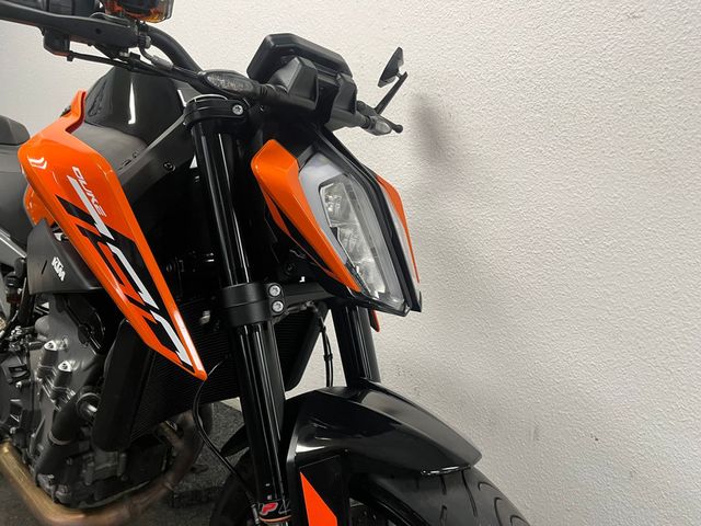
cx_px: 350
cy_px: 263
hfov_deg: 67.3
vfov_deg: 53.1
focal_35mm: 26
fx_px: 527
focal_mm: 5.1
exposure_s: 1/50
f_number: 1.6
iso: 80
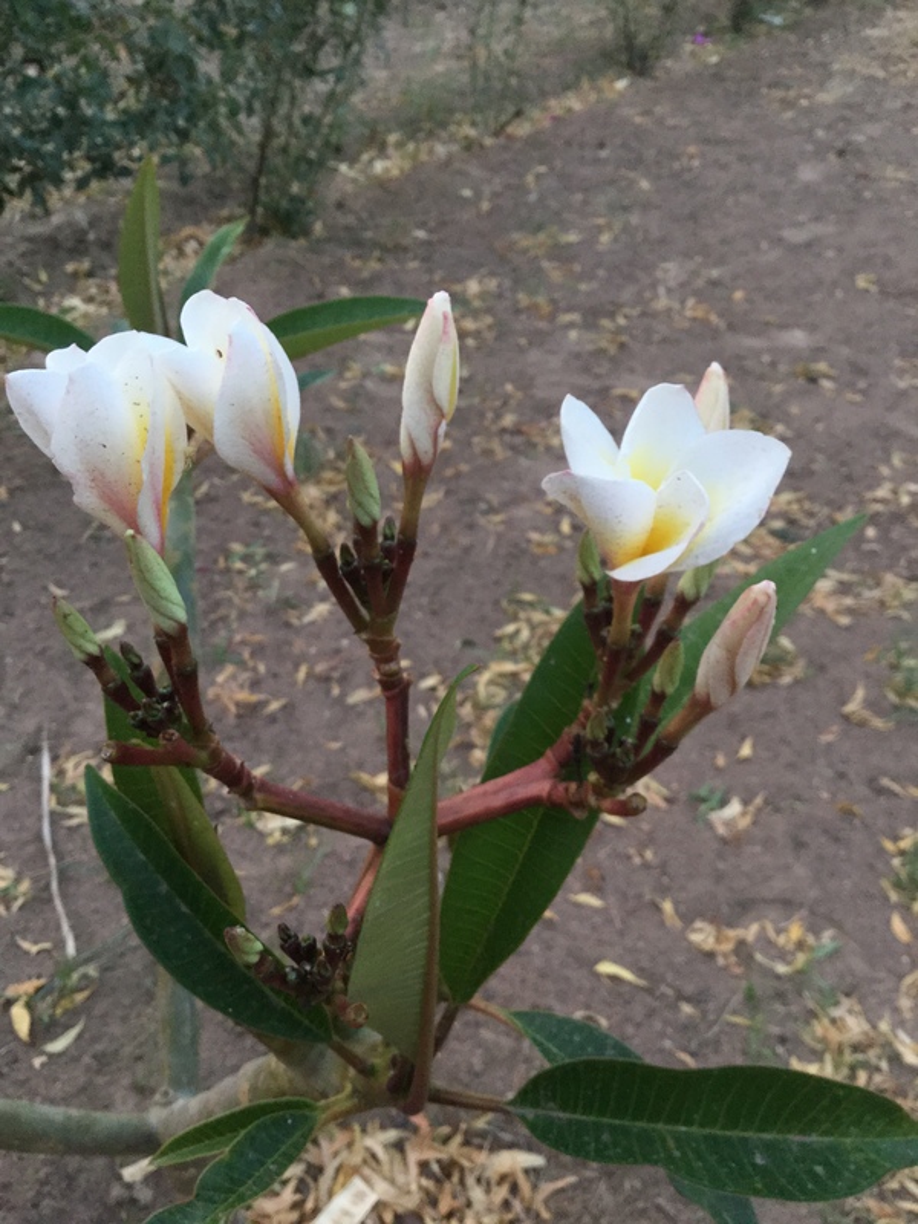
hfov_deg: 45.4
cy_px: 612
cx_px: 459
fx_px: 1096
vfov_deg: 58.4
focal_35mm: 31
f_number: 2.4
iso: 40
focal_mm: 3.3
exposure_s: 1/33
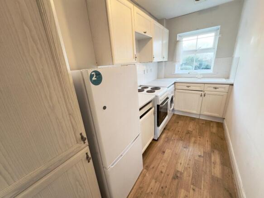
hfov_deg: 102.1
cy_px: 99
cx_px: 132
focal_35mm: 14
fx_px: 107
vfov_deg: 85.7
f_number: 2.2
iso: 250
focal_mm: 2.22
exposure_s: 1/100
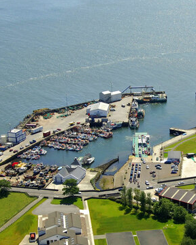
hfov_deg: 18.0
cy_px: 138
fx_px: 616
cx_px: 141
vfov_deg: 22.5
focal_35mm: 85
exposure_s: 1/1000
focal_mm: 34
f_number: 7.6
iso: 400
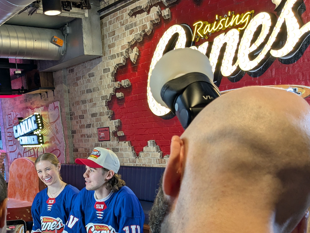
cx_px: 97
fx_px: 394
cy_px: 177
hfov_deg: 42.2
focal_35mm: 44
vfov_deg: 32.2
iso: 88
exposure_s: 1/120
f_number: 1.73
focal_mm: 4.38
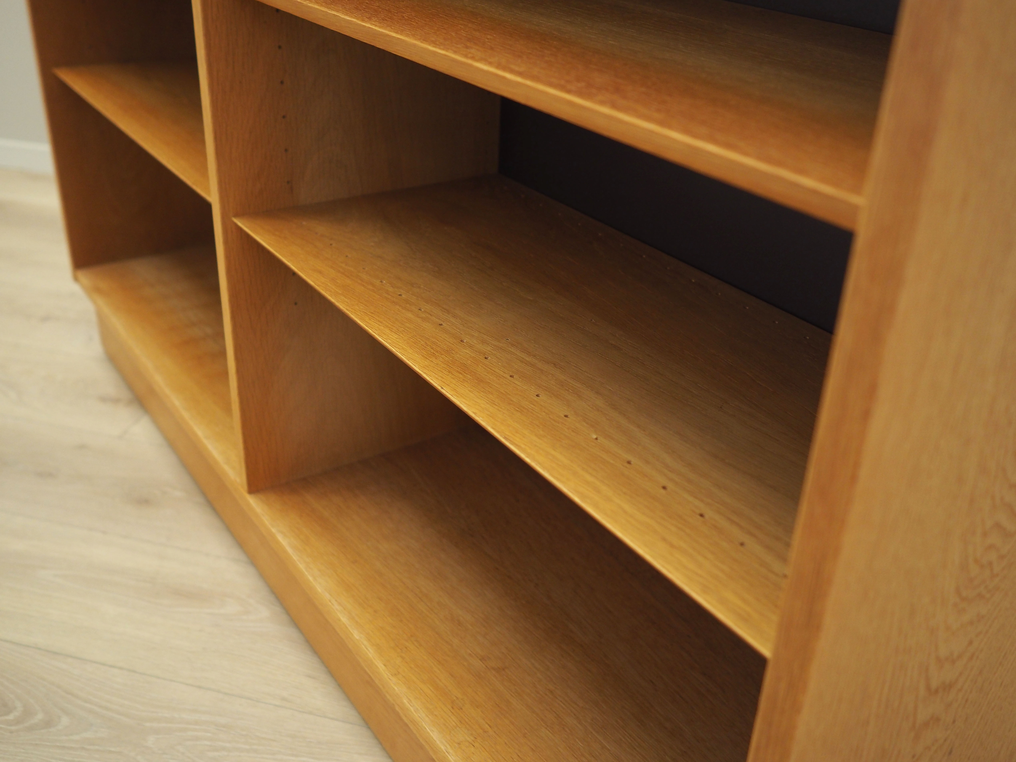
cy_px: 381
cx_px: 508
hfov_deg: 54.0
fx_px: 998
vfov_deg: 41.8
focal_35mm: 34
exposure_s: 1/80
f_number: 2.2
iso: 640
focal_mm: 17
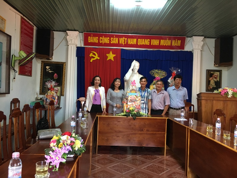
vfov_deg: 48.2
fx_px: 199
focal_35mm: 29
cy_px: 89
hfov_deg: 61.7
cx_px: 118
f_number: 2.2
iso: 200
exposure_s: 1/33
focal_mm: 4.15
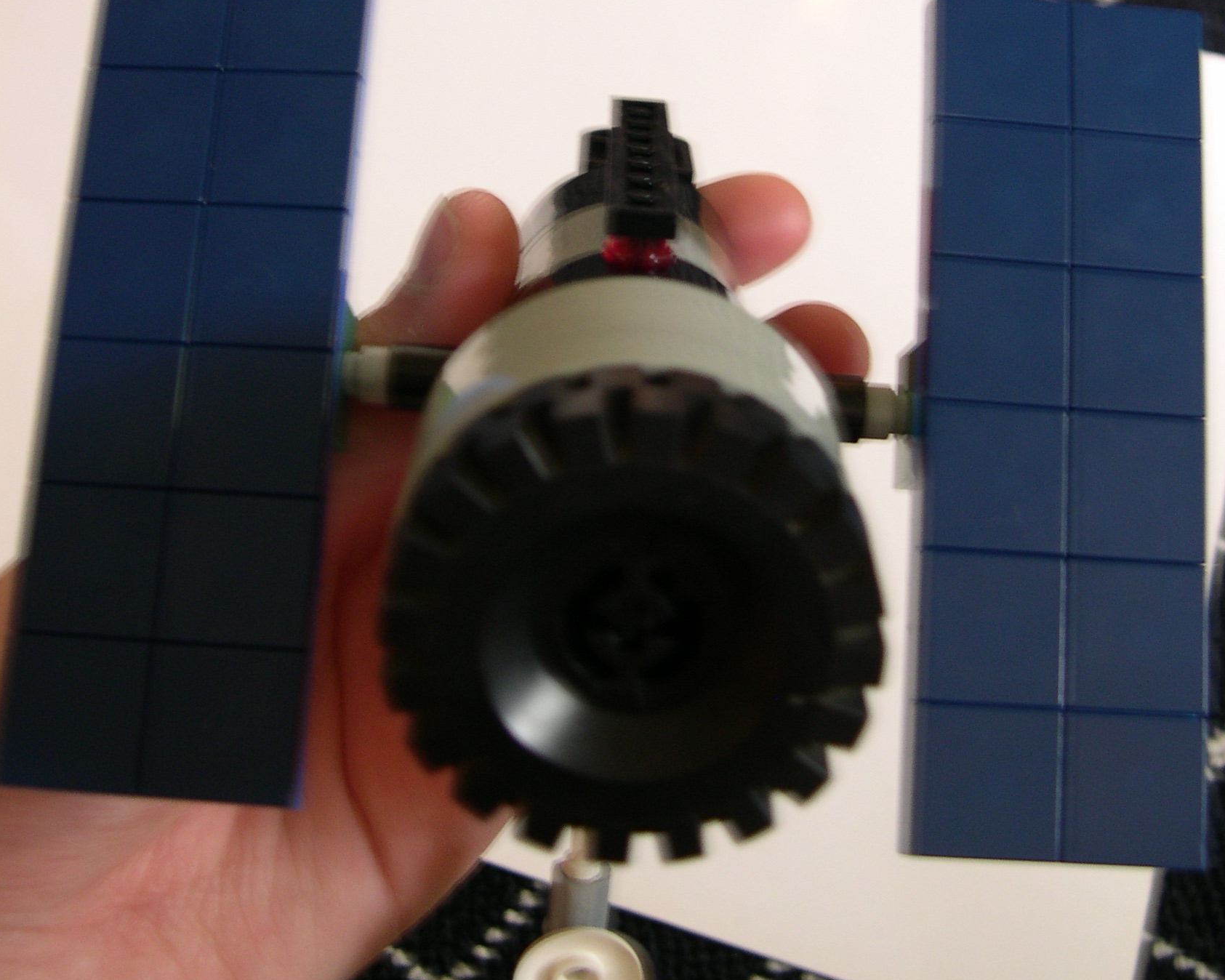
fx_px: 1813
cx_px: 617
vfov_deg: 29.5
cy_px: 191
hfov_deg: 37.3
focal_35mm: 50
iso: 124
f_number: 2.8
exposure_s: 1/4
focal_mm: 8
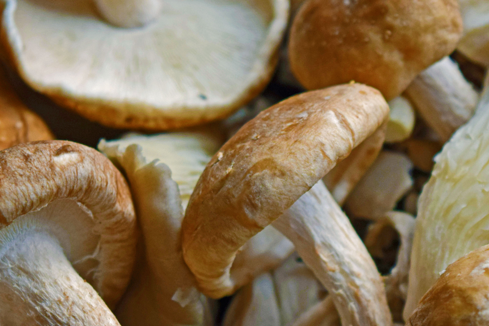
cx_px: 297
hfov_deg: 13.2
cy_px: 197
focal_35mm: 155
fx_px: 2104
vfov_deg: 8.9
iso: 720
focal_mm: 55
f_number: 5.6
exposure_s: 1/60
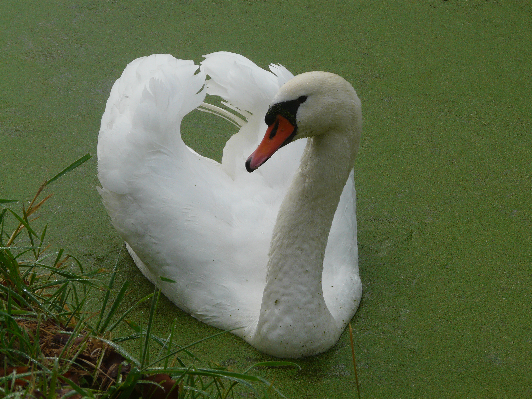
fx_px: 2690
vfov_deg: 8.5
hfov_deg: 11.3
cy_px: 200
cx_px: 266
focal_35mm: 175
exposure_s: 1/250
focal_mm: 28.8
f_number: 5
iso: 100
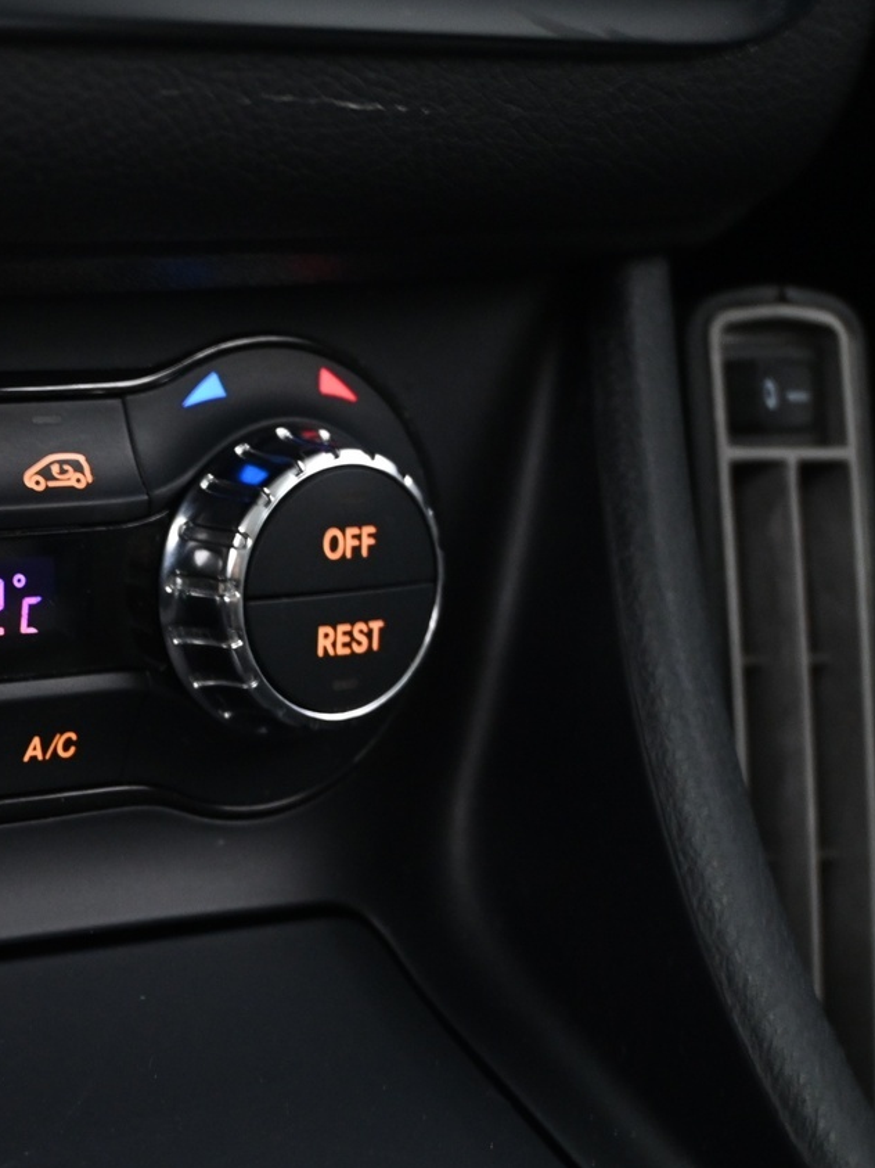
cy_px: 626
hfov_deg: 21.9
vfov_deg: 31.7
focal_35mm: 61
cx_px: -224
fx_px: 2056
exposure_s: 1/2.5
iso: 1600
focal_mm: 22
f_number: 4
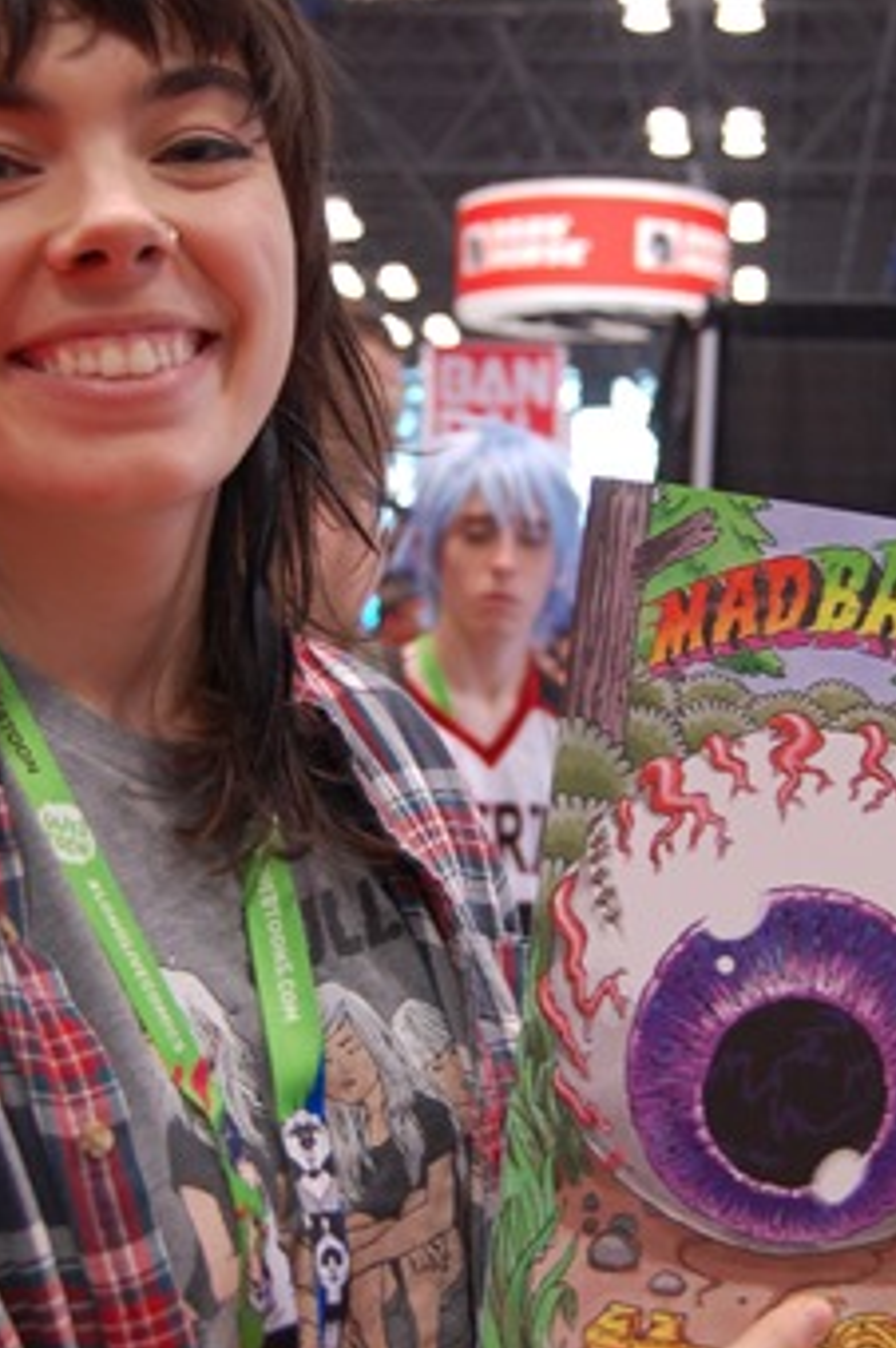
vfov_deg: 29.7
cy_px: 730
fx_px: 2544
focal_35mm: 68
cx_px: 488
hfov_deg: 20.0
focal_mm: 28
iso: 800
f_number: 4.2
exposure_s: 1/30
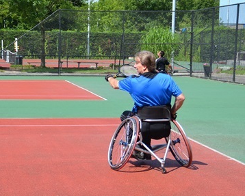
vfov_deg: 15.6
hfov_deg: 19.3
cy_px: 107
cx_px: 71
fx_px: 718
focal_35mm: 99
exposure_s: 1/1600
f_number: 5.6
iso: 400
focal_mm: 42
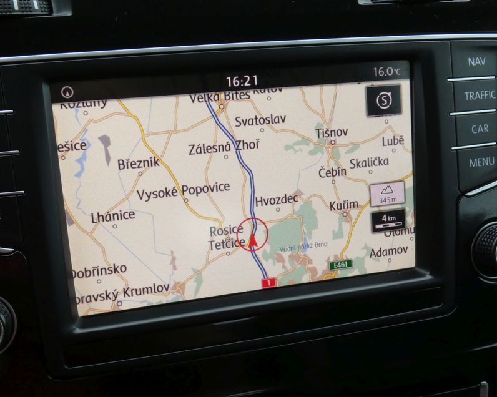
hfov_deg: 38.0
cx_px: 225
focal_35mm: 49
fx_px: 720
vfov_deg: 30.8
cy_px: 204
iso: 320
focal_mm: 7.1
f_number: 5.6
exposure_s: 1/80
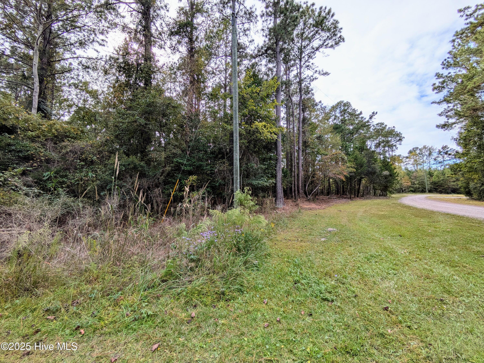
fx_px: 196
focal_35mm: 14
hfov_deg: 102.0
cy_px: 182
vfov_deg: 85.7
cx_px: 242
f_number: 2.2
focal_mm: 1.83
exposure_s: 1/1145
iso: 39
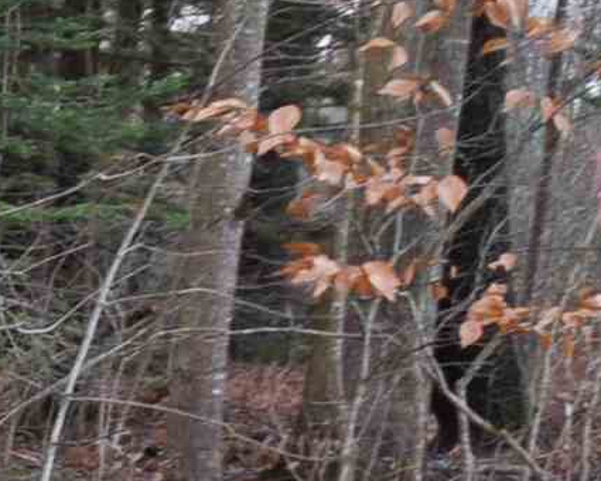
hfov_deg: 10.6
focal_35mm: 122
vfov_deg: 12.6
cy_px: 373
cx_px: -1236
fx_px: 2170
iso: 400
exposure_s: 1/100
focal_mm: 12
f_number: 5
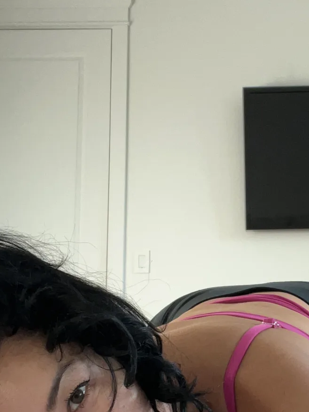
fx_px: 798
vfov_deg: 28.7
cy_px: 292
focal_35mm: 67
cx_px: 241
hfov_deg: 21.7
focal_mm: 2.71
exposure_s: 1/60
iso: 100
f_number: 2.2
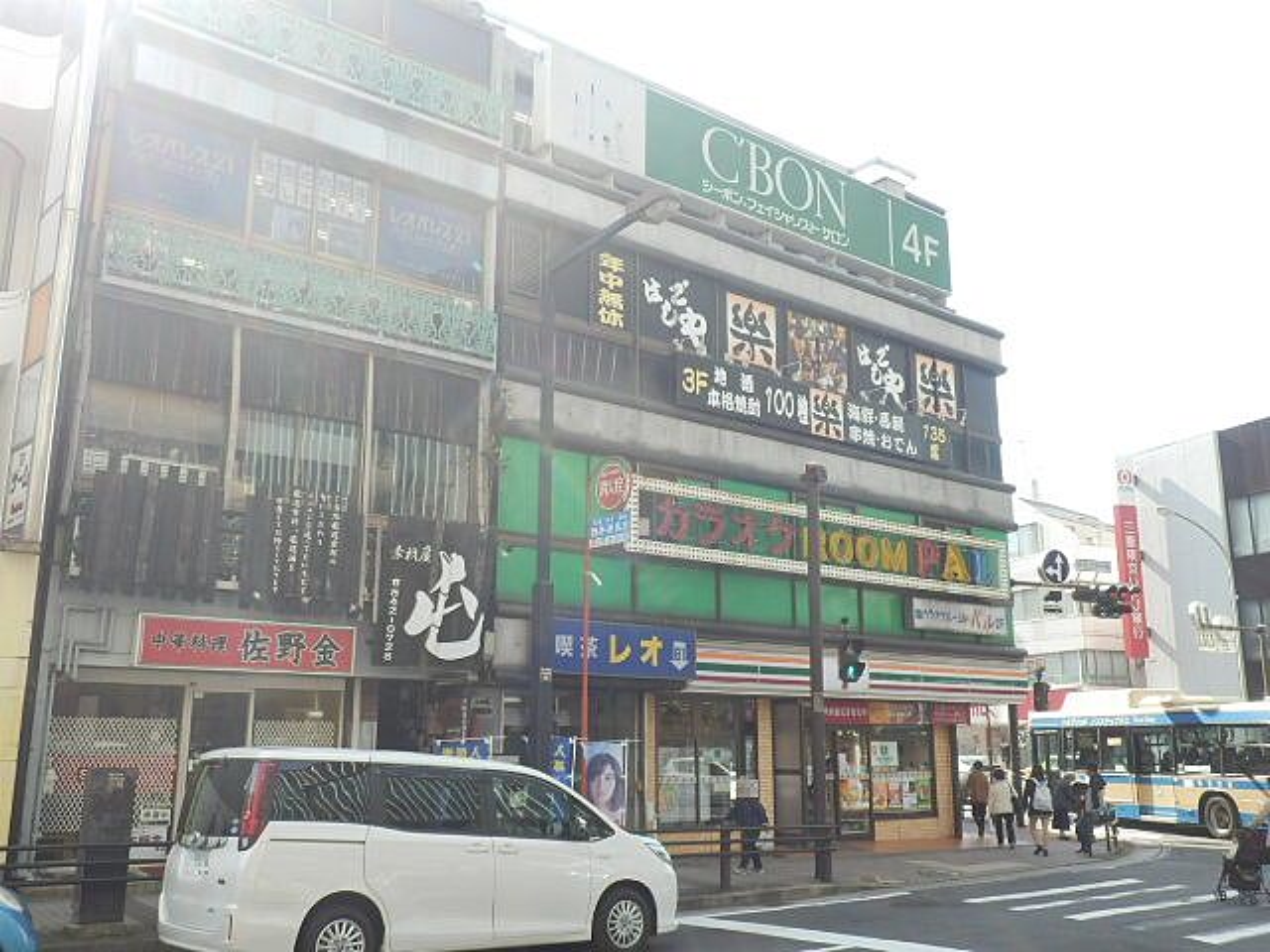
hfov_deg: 50.1
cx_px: 635
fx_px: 1357
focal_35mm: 37
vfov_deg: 38.7
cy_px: 476
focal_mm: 6.6
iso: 80
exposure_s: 1/200
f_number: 3.9
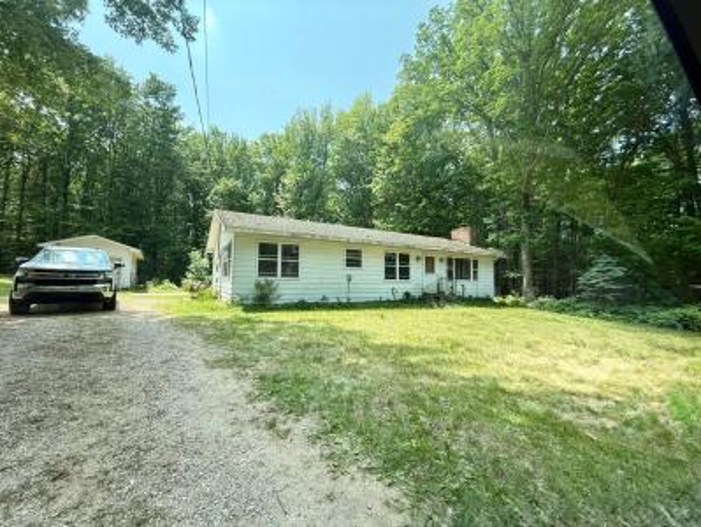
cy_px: 264
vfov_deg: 85.8
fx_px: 284
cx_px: 350
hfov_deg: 102.0
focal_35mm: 14
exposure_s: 1/286
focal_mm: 2.22
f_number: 2.2
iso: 50
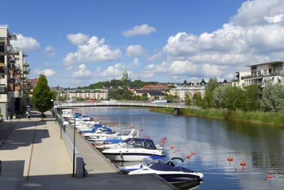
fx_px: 379
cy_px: 95
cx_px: 142
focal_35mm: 48
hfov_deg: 41.1
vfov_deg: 28.1
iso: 400
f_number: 20
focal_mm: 48
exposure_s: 1/250
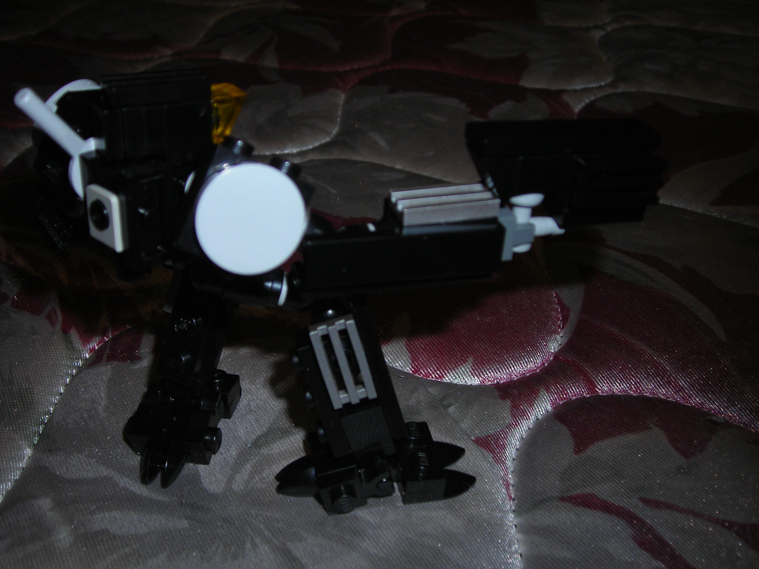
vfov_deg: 35.1
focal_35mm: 41
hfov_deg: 45.7
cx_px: 356
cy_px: 285
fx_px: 899
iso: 50
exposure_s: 1/60.1
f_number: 6.4
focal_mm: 6.3
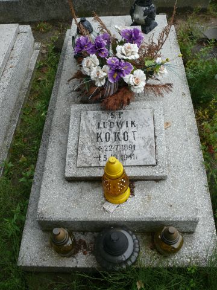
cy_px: 145
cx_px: 108
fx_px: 293
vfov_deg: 52.6
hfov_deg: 40.7
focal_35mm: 35
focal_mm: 7.4
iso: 100
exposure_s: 1/125
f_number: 3.6
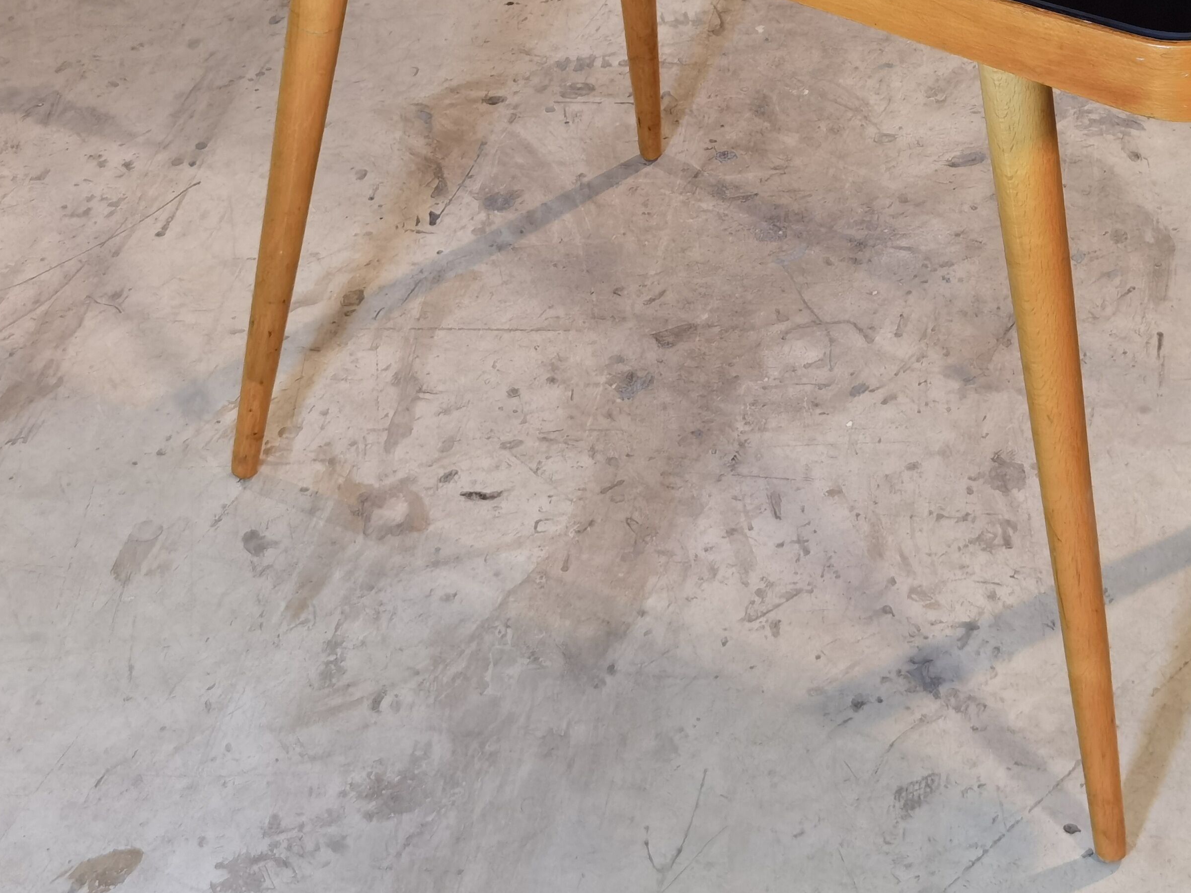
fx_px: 2821
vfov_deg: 17.8
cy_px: 179
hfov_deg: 23.6
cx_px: 878
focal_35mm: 82
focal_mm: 6.71
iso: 160
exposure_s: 1/50
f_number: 1.9
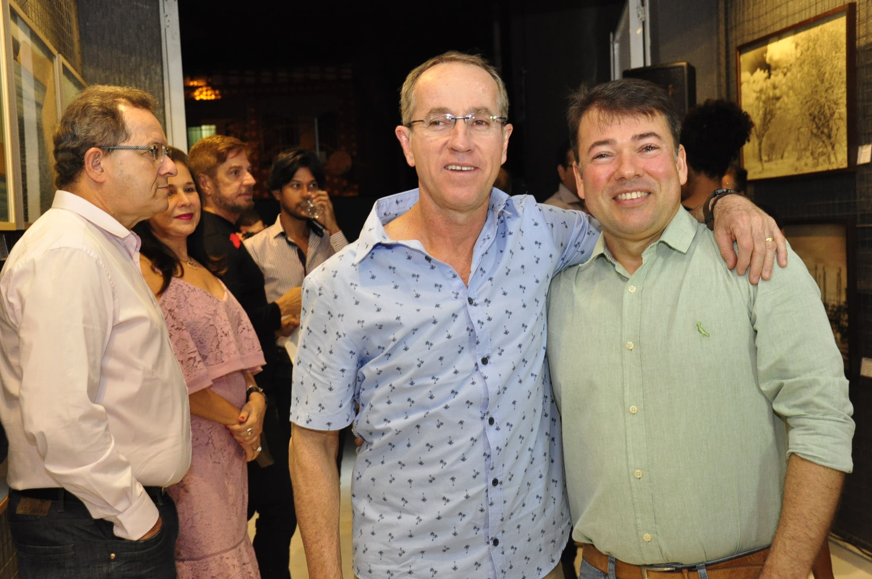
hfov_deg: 41.2
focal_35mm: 48
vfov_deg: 28.0
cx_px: 436
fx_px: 1161
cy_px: 290
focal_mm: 32
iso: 1600
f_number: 5.6
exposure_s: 1/60
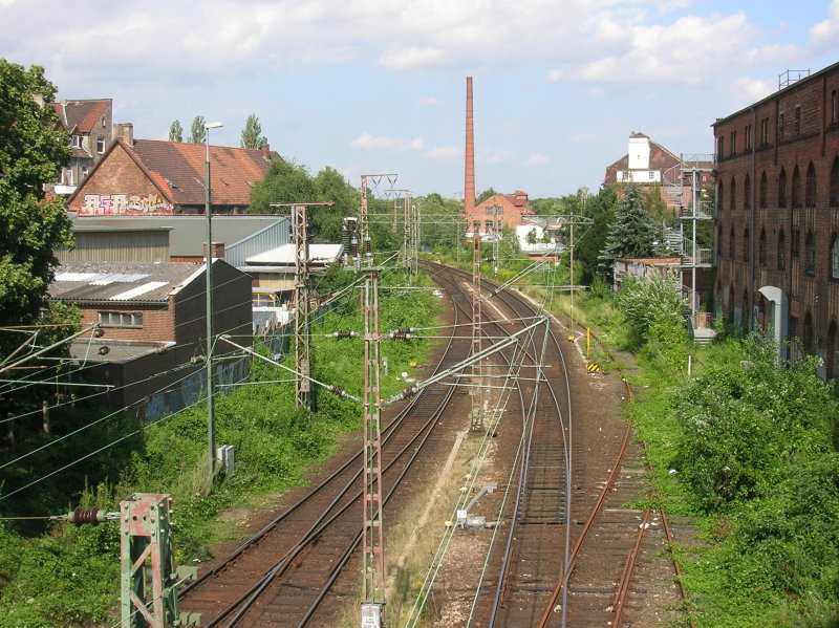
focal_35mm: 50
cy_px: 314
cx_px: 420
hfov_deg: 38.2
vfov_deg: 29.1
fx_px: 1211
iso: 50
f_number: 5.6
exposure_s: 1/212
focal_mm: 8.4
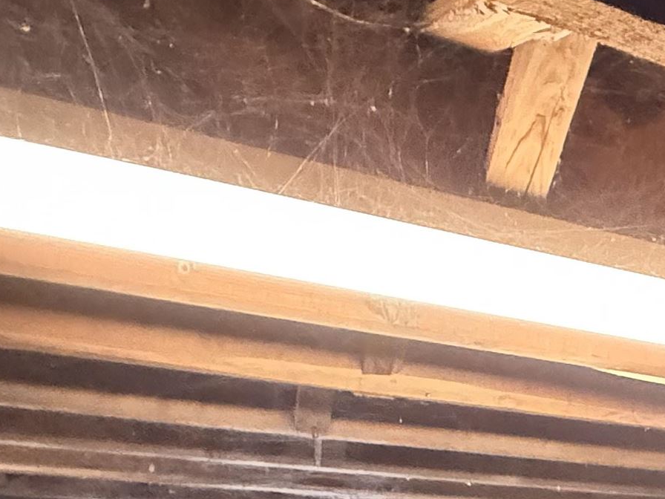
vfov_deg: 22.9
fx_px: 922
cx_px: 717
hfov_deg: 34.6
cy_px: 797
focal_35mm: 48
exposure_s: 1/40
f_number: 2.2
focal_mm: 2.22
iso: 1000
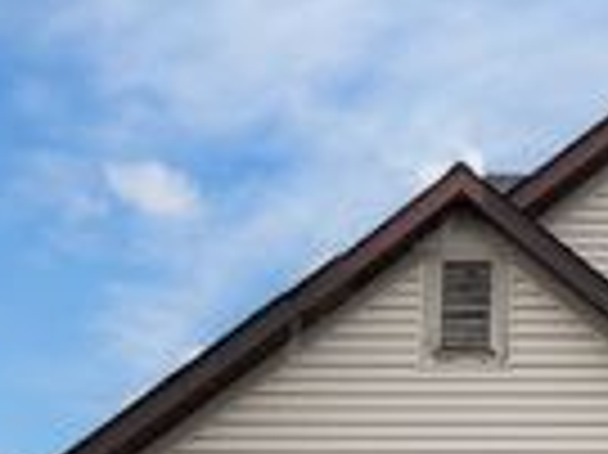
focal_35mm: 85
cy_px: 537
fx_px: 1492
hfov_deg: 20.7
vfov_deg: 16.6
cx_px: 815
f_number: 1.8
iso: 20
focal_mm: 5.4
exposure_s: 1/475
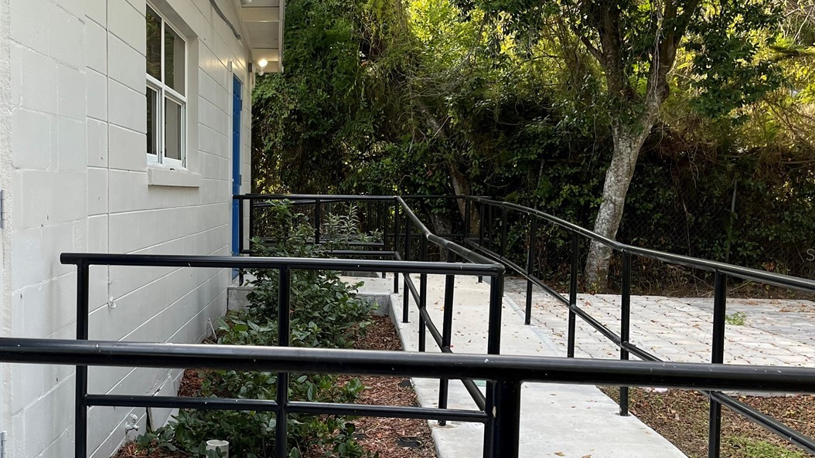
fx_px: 929
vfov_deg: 27.7
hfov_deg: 46.5
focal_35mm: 43
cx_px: 261
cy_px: 254
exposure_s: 1/220
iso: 40
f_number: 1.6
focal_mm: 5.1
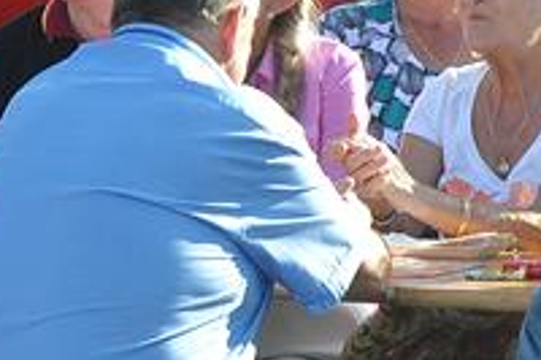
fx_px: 6697
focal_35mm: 446
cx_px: 936
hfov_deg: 4.6
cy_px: 272
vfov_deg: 3.1
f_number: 7.1
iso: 800
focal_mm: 70
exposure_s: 1/800
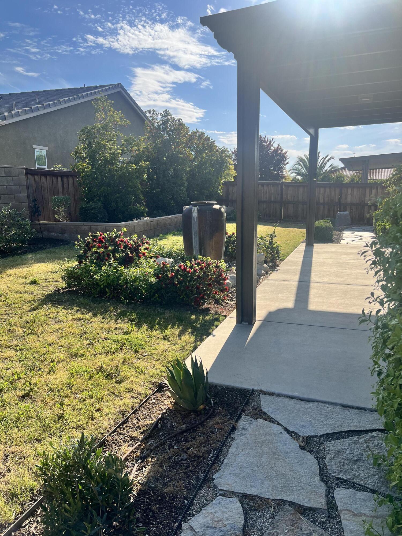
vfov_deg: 67.3
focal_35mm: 26
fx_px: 403
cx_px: 201
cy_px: 268
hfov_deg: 53.1
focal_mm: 5.7
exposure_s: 1/4274
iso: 50
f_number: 1.5
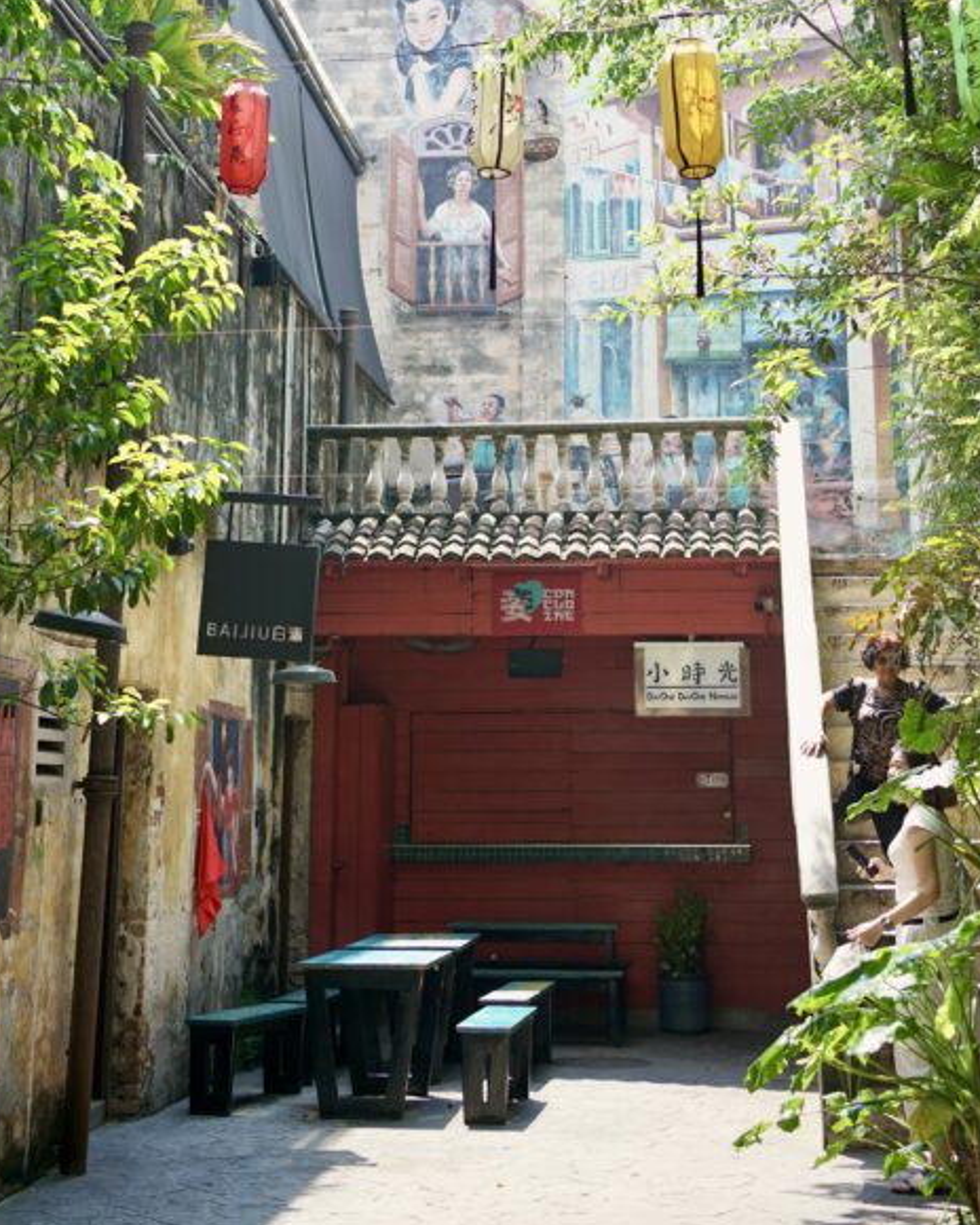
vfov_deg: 31.3
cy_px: 180
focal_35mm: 58
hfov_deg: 26.2
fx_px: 2103
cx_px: 489
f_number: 2.8
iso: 400
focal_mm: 35
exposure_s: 1/1000
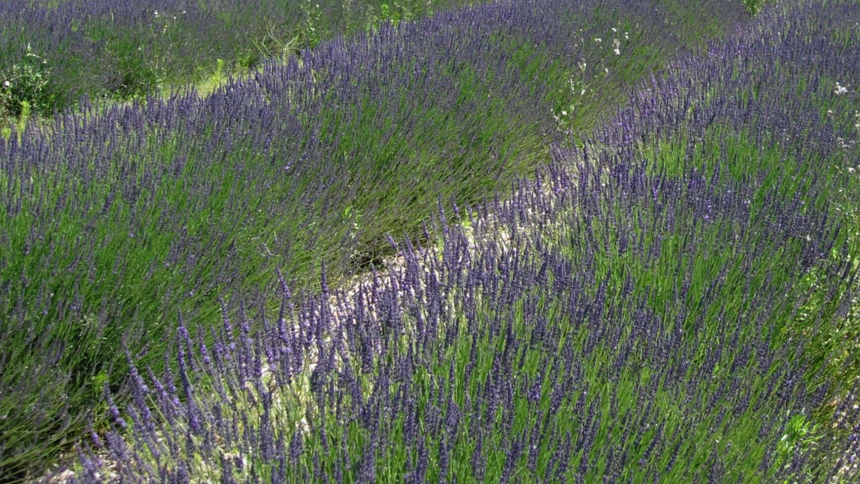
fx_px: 1391
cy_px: 16
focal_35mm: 61
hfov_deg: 34.1
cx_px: 547
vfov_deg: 19.2
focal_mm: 7.8
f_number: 2.8
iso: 64
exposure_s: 1/813
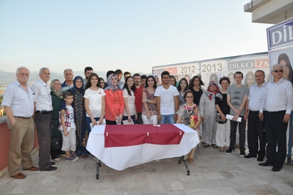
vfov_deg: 47.9
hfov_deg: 67.4
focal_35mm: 27
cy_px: 98
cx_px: 146
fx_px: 220
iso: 200
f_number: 6.3
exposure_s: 1/200
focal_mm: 18
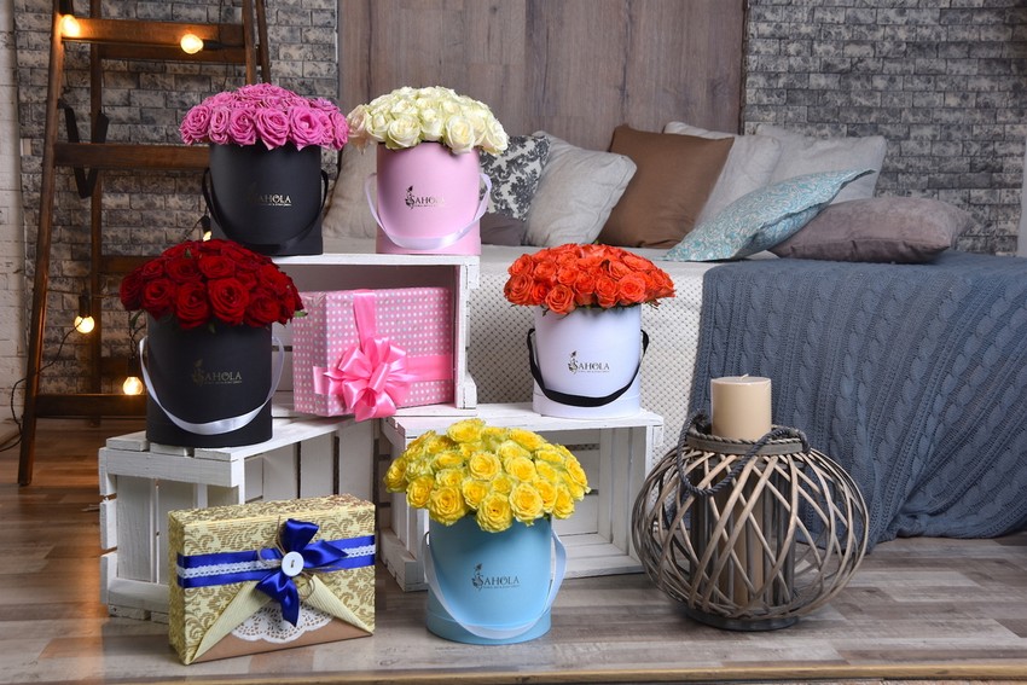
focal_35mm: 48
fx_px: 1369
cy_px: 342
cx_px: 514
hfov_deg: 41.1
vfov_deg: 28.1
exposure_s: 1/125
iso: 200
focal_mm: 48
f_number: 6.3
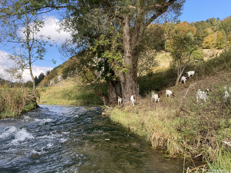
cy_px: 86
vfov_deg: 49.7
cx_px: 116
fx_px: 187
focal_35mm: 28
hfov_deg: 63.4
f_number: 1.8
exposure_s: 1/631
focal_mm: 3.99
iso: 20
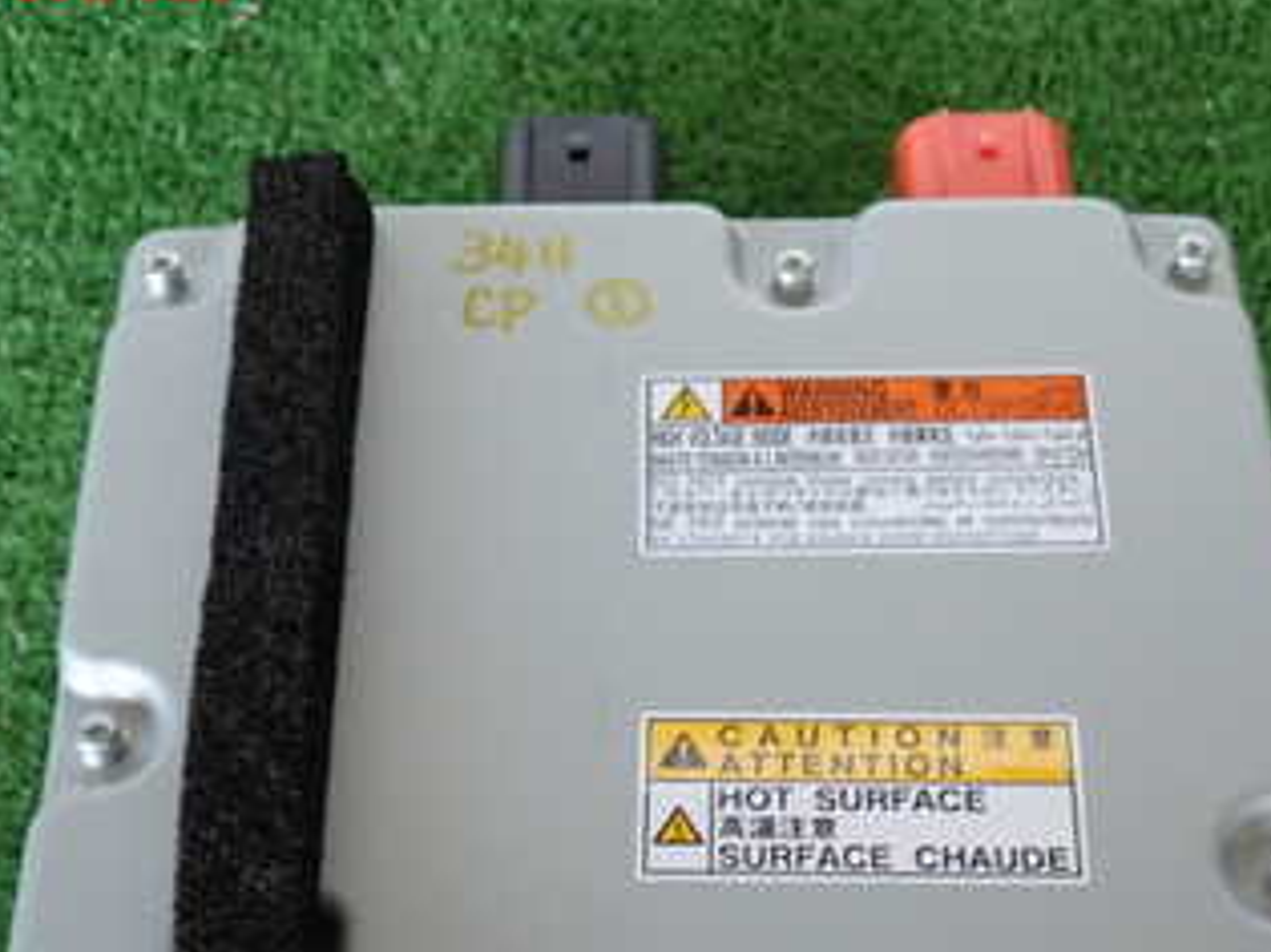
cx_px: 706
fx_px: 2239
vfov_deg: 23.5
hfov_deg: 31.7
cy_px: 831
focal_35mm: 61
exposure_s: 1/40
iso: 200
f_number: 2.4
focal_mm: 5.79
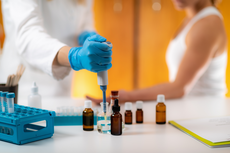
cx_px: 115
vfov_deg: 16.1
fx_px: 543
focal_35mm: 85
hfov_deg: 23.9
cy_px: 76
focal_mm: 85
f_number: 1.8
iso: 64
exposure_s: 1/200
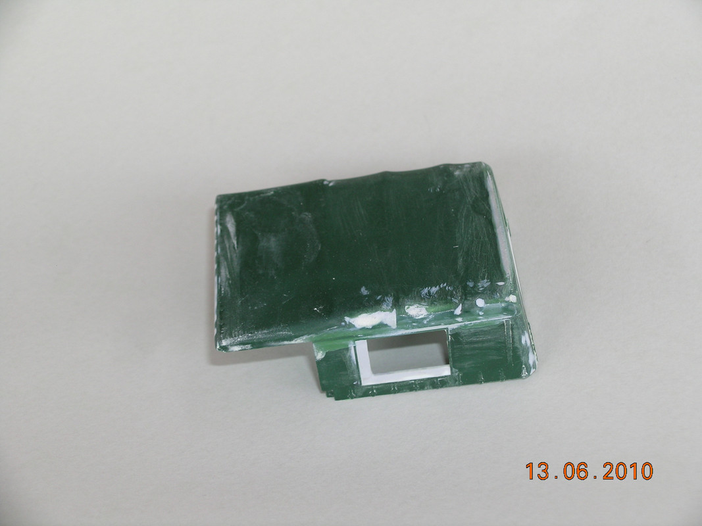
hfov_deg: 27.8
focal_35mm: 70
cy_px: 263
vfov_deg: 21.0
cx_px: 351
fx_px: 1419
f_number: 4.4
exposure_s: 1/60.3
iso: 50
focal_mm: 14.5
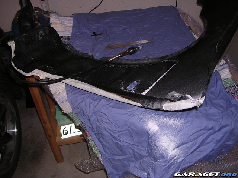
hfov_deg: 49.0
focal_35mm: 38
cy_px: 89
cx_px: 119
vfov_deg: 37.7
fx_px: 261
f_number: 2.8
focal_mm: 5.8
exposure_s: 1/60.1
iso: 100
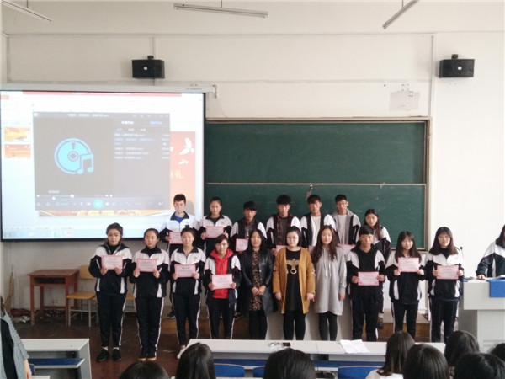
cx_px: 252
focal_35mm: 21
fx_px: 306
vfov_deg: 63.4
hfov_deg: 79.0
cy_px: 190
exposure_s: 1/33.3
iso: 204
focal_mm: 3.66
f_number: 2.2
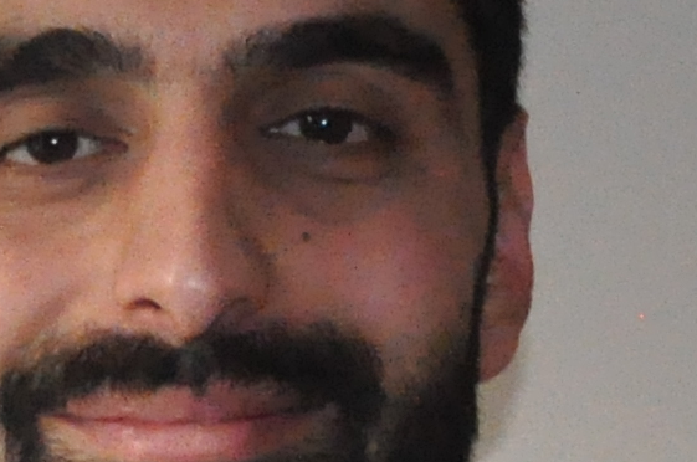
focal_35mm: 390
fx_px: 7538
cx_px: -665
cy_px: 967
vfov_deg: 3.5
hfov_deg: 5.2
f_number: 5.6
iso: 3200
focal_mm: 34
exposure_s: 1/200
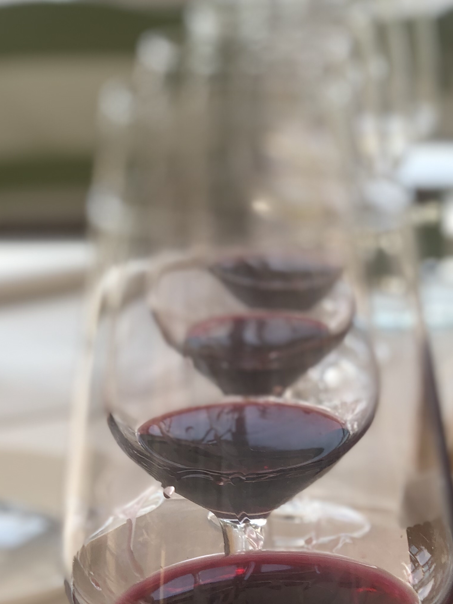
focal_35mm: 104
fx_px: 1815
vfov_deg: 18.8
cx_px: 298
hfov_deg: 14.2
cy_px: 465
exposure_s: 1/171
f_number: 2.4
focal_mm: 6
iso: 16
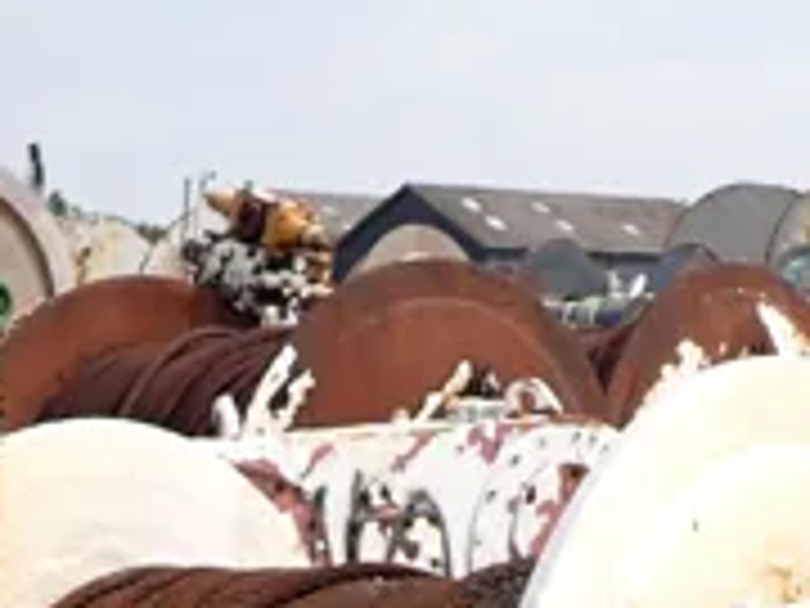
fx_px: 2012
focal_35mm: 86
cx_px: 288
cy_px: 1011
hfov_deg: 22.7
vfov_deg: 15.3
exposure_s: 1/160
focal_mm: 4.5
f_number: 8
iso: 100
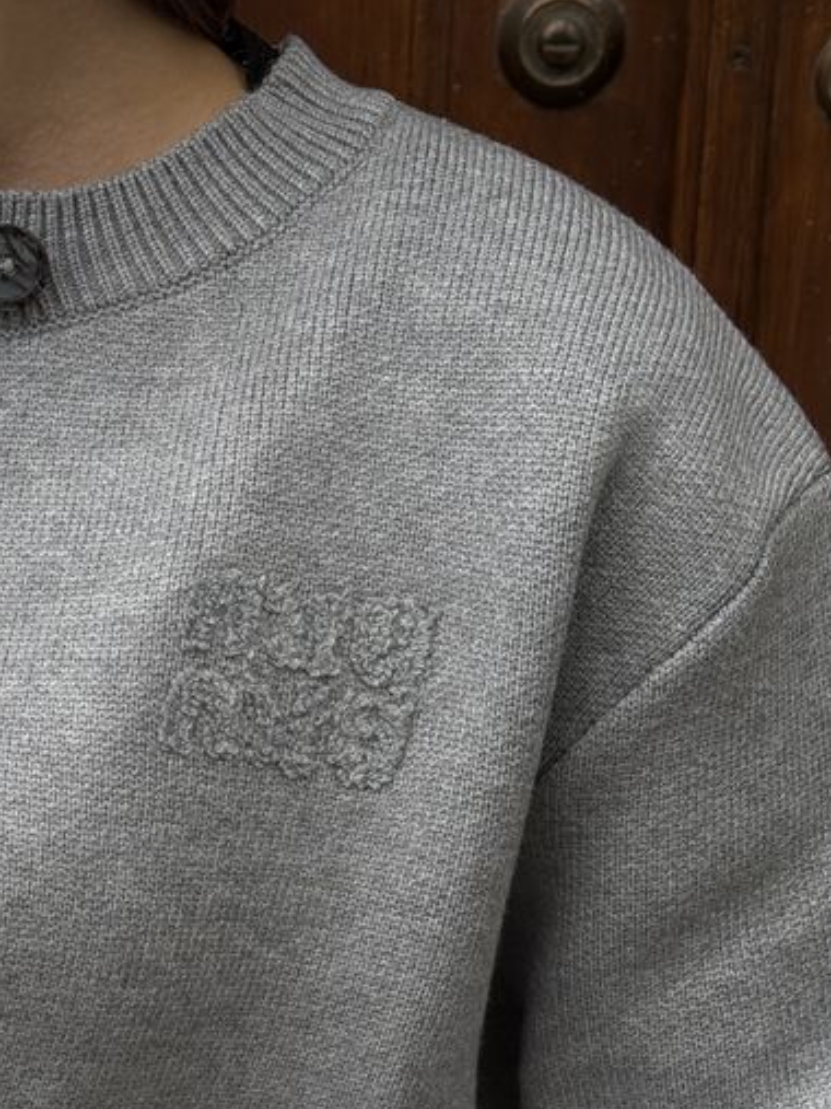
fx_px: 3106
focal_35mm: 97
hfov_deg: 15.1
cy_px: 857
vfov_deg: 20.1
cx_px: 155
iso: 64
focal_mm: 6.76
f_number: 1.78
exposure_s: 1/1543
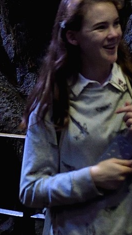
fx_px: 809
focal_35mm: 130
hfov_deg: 9.3
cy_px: -268
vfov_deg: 13.5
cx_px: 78
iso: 1600
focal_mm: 24
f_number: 4.5
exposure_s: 1/4
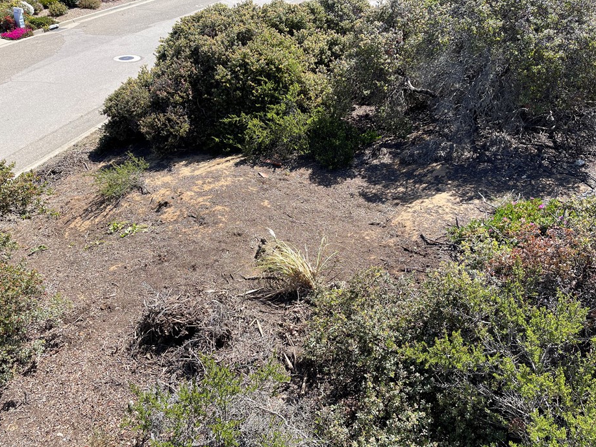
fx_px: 499
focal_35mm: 29
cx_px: 294
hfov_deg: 61.6
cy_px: 226
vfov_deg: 48.2
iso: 32
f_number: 1.6
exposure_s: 1/1439
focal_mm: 5.1
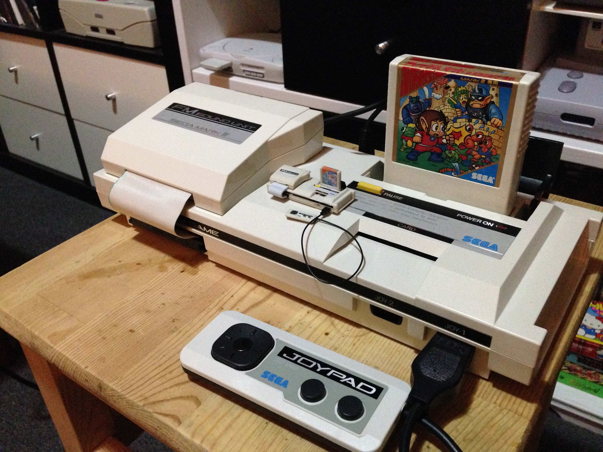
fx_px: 575
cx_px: 302
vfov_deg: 42.9
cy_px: 226
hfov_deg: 55.4
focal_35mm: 33
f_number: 2.4
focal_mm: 4.12
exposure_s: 1/15
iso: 640
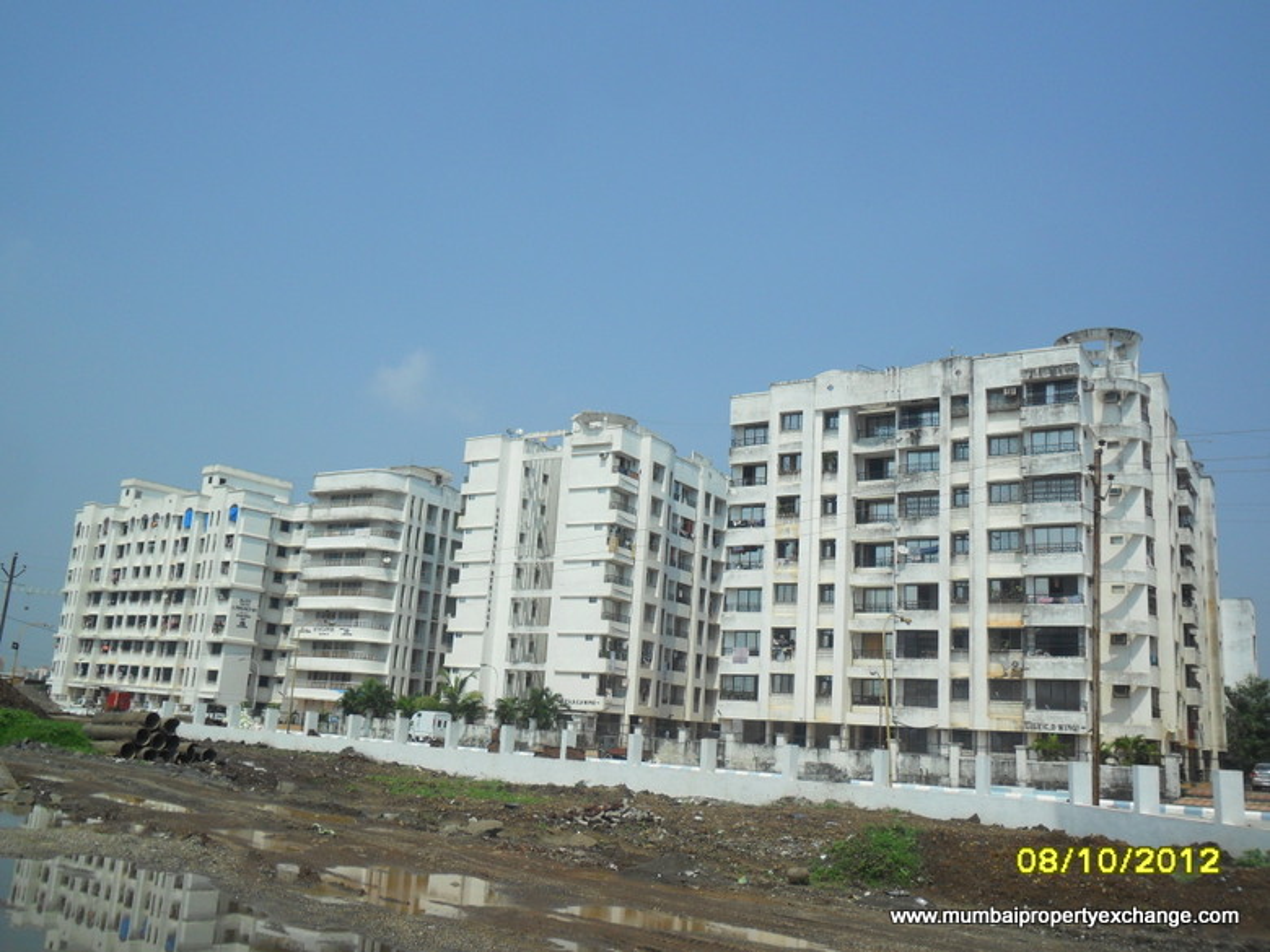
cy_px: 476
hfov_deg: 56.8
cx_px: 635
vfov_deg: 44.2
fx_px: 1174
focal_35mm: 32
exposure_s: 1/250
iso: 100
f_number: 9.4
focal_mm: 5.7
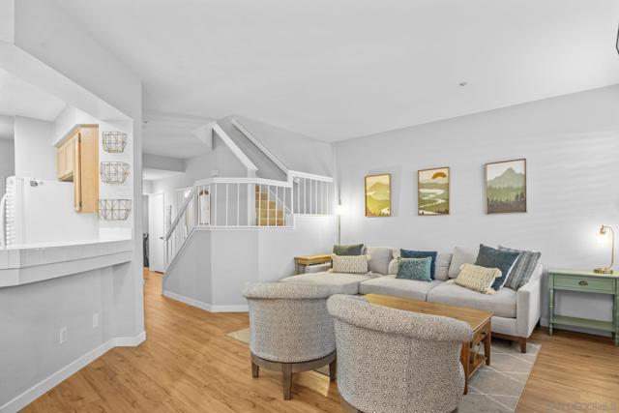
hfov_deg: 91.0
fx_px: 304
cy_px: 206
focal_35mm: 18
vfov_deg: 68.3
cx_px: 310
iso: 100
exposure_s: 6
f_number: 8
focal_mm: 11.8
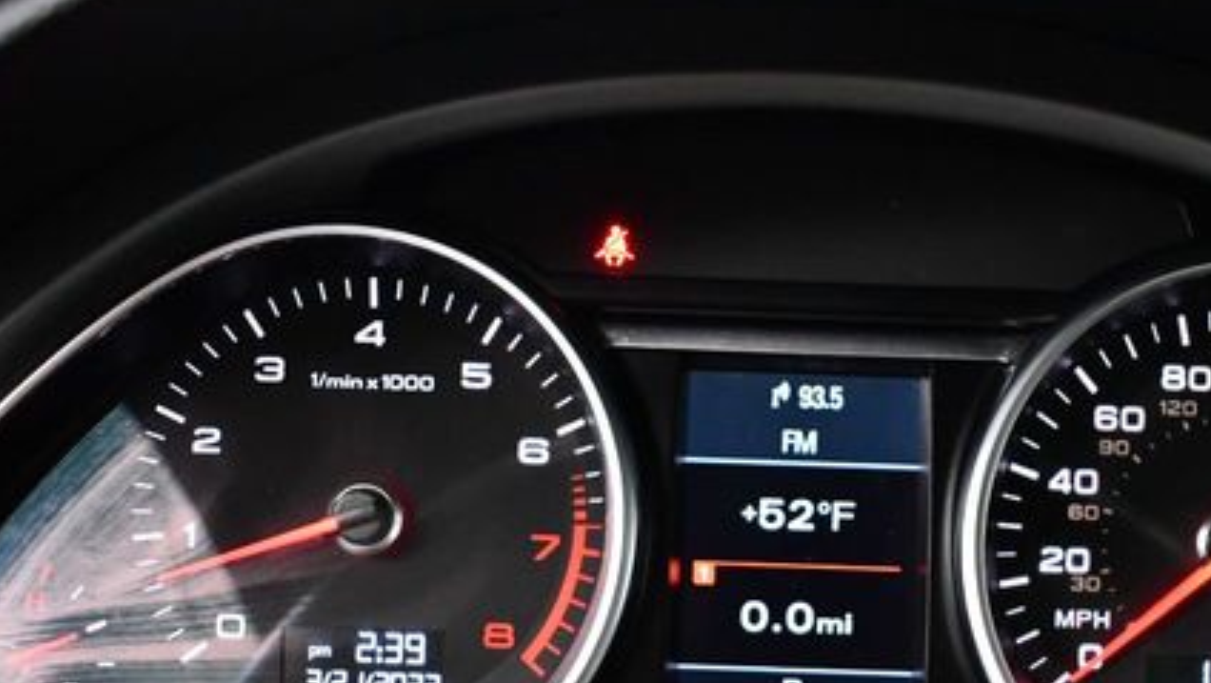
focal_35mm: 57
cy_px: 530
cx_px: 834
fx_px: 1831
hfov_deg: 36.1
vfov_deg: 20.9
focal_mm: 18
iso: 3200
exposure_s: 1/60
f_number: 3.5
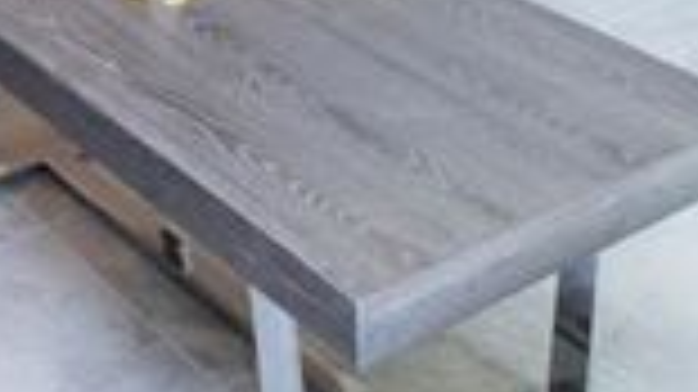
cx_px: 160
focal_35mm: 81
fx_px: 1498
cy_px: -633
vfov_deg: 11.5
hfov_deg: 25.8
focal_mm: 17
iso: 1000
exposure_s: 1/10
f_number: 10
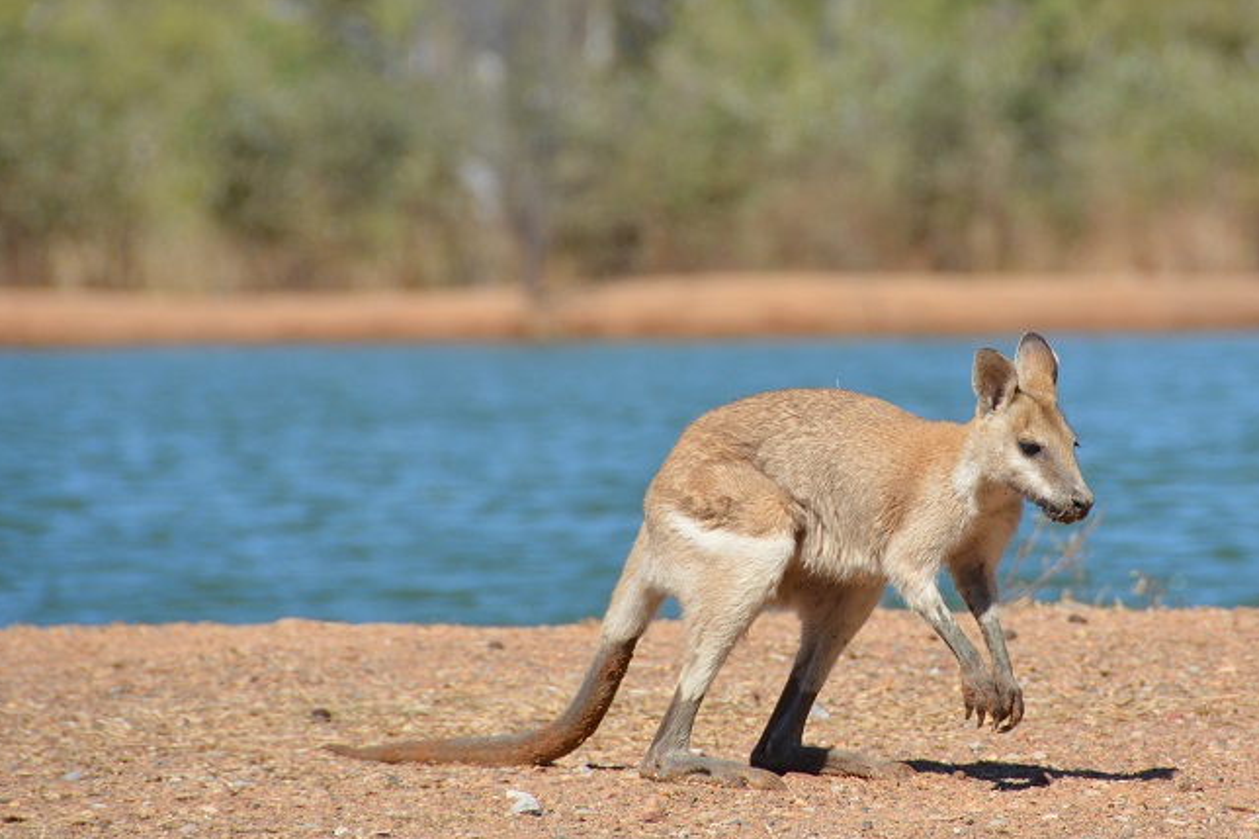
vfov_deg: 2.9
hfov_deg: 4.4
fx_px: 16292
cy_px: 332
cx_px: 870
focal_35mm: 466
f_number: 6.3
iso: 400
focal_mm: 200
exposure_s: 1/1600
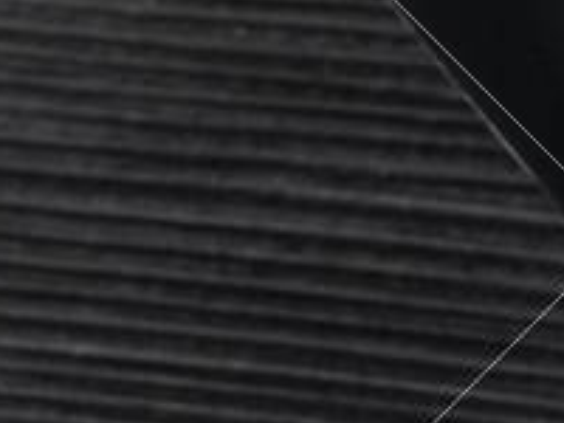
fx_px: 6094
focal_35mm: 374
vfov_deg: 4.0
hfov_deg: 5.0
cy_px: 654
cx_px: 1661
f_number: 18
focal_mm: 40
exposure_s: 1/100
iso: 100
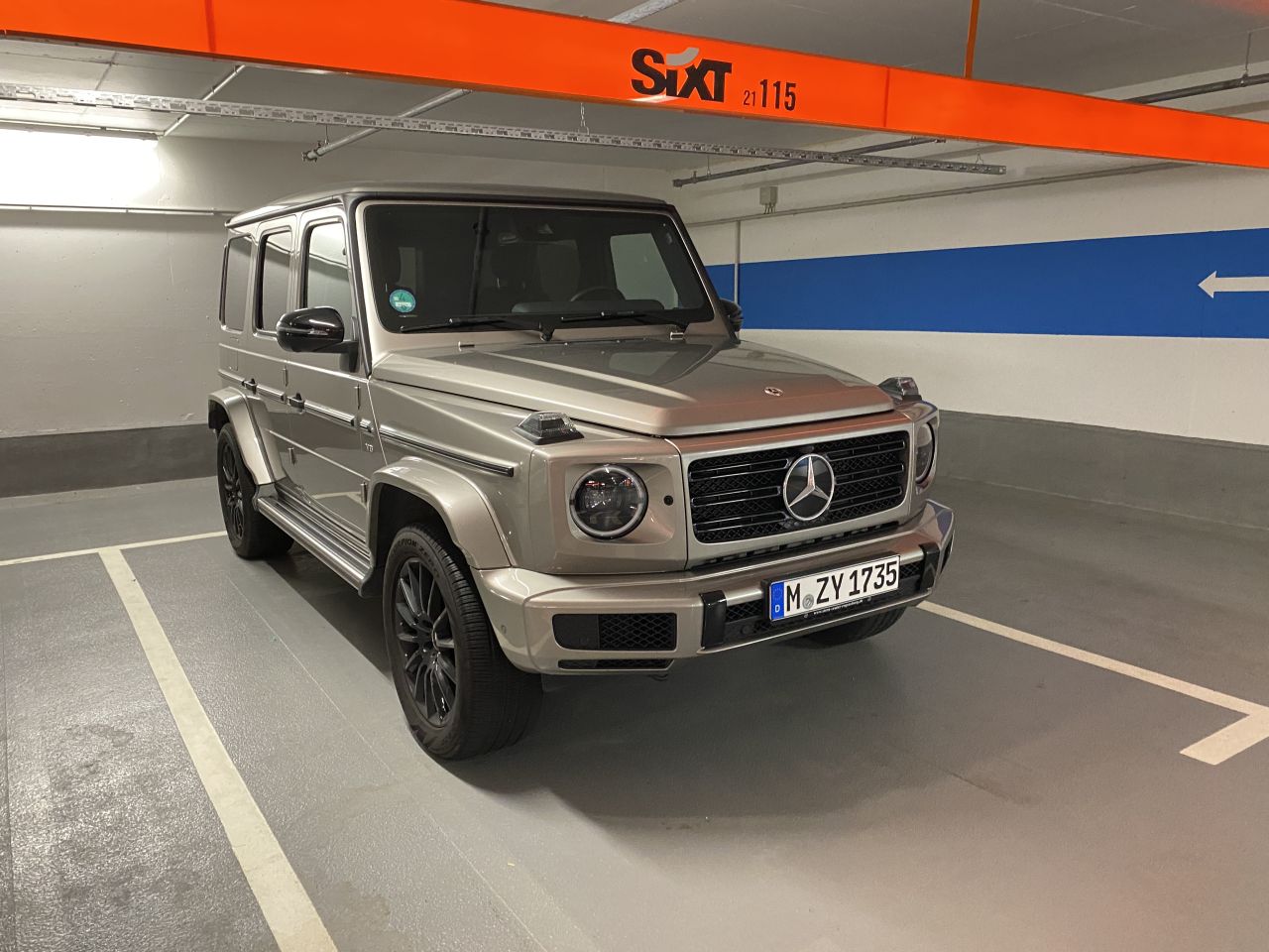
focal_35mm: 26
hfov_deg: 67.3
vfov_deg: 53.1
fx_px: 953
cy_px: 476
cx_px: 634
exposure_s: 1/50
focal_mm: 4.25
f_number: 1.8
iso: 500
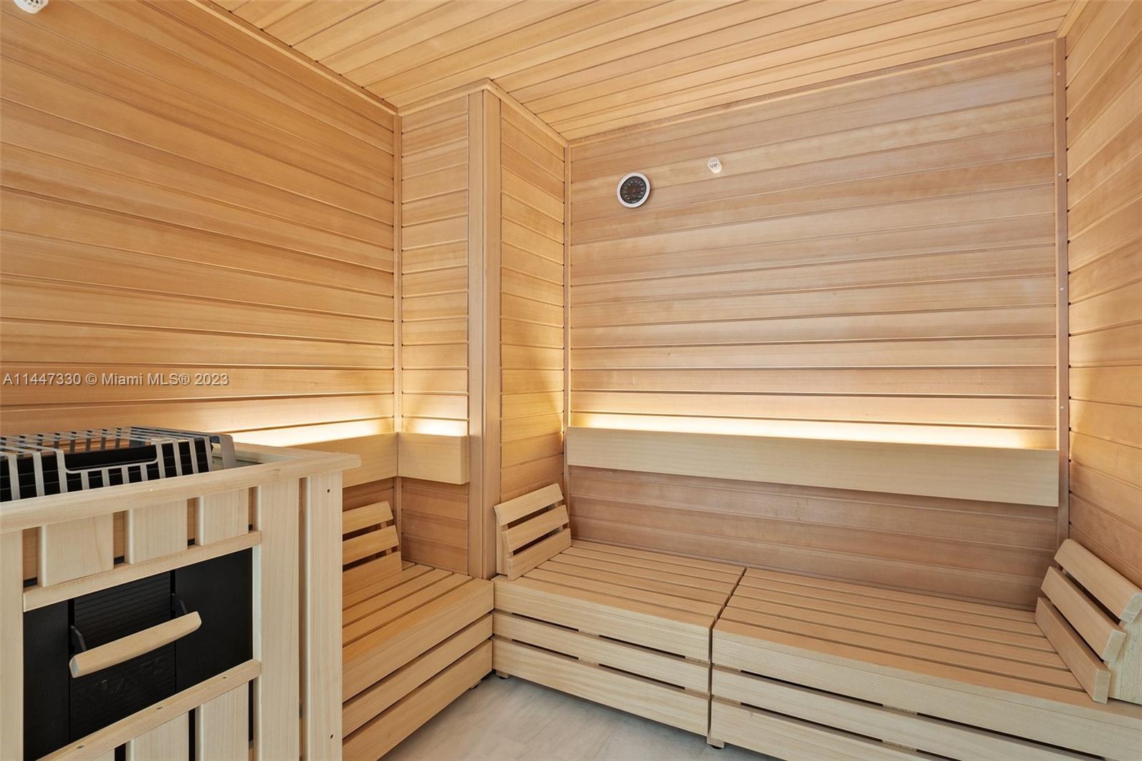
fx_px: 476
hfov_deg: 100.4
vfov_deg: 77.3
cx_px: 571
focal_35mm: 15
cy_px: 380
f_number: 8
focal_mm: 10
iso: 200
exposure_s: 1.3
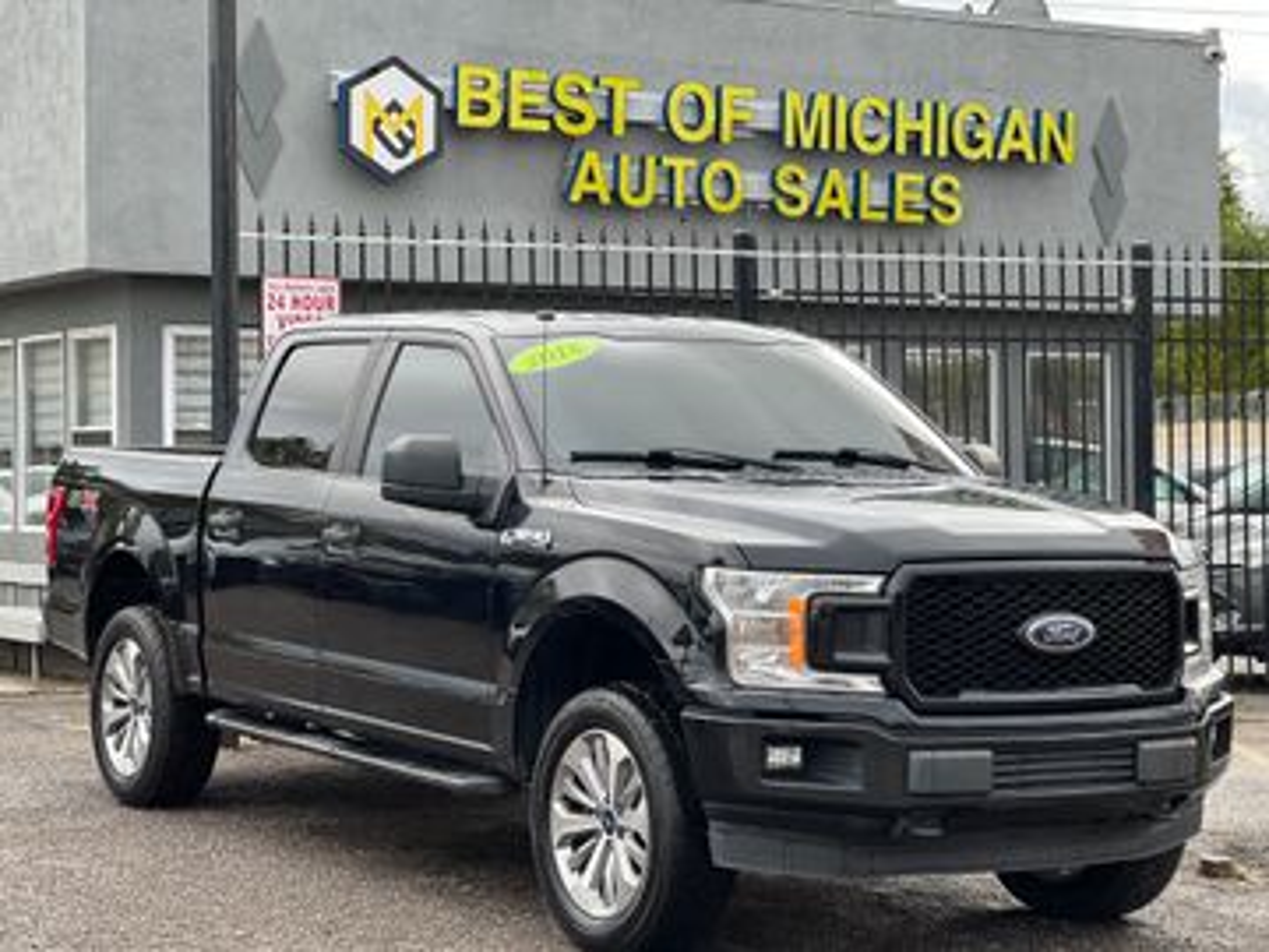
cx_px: 634
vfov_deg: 19.1
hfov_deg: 25.3
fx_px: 2823
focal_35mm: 77
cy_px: 476
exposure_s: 1/121
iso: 50
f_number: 2.8
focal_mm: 9
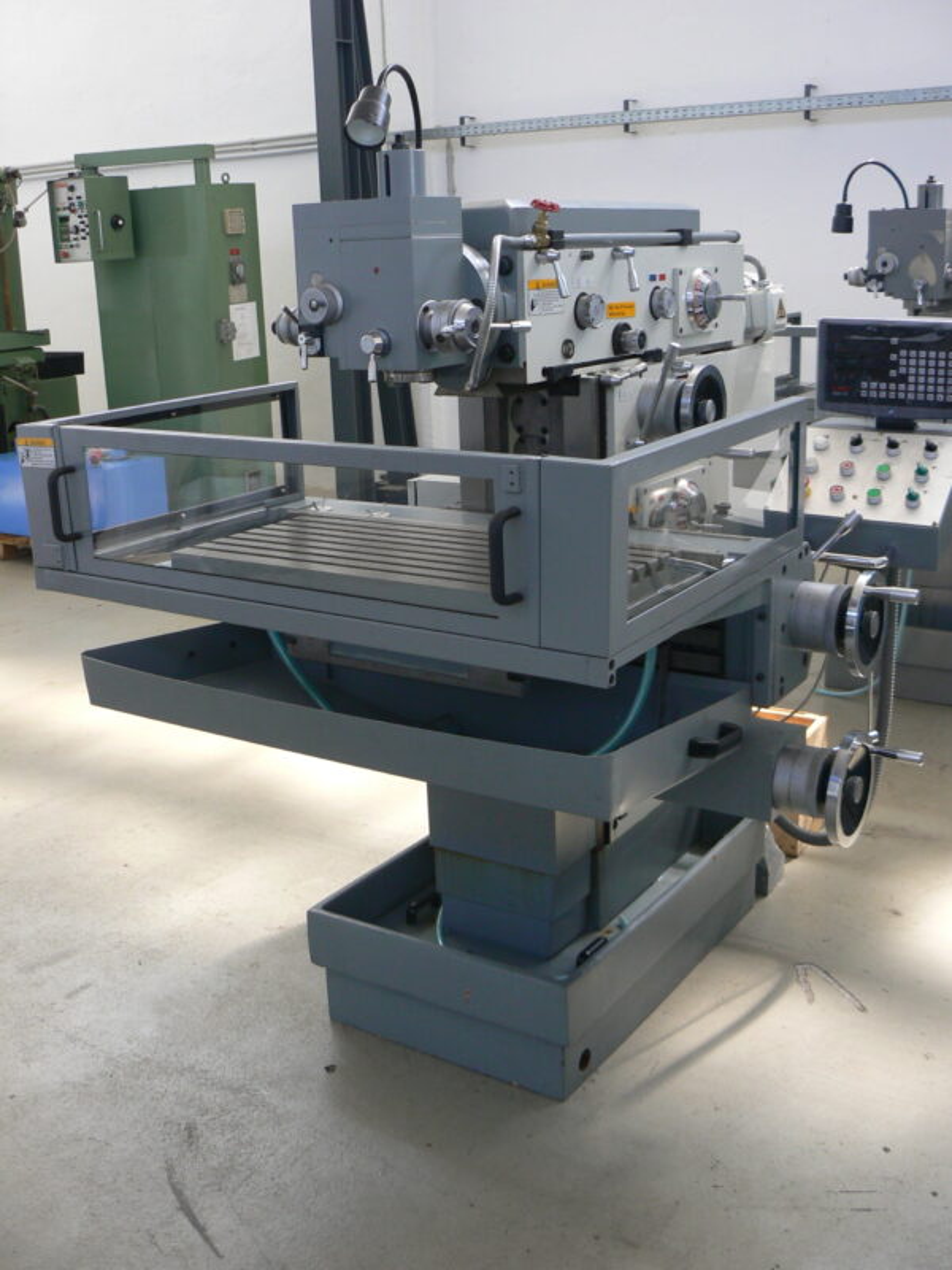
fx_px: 1320
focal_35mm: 36
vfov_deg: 51.4
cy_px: 635
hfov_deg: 39.7
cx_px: 476
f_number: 3.2
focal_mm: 6
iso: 100
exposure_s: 1/60
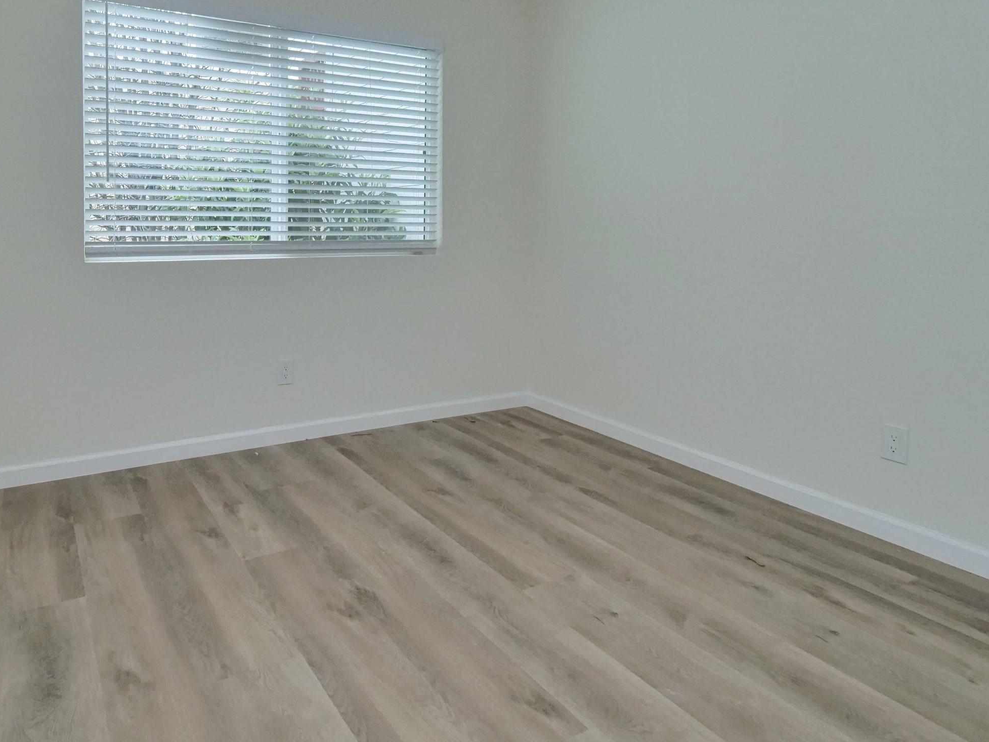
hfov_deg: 75.5
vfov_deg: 59.5
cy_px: 241
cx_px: 391
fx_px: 629
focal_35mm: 22
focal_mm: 7
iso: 800
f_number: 7.1
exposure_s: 1/160
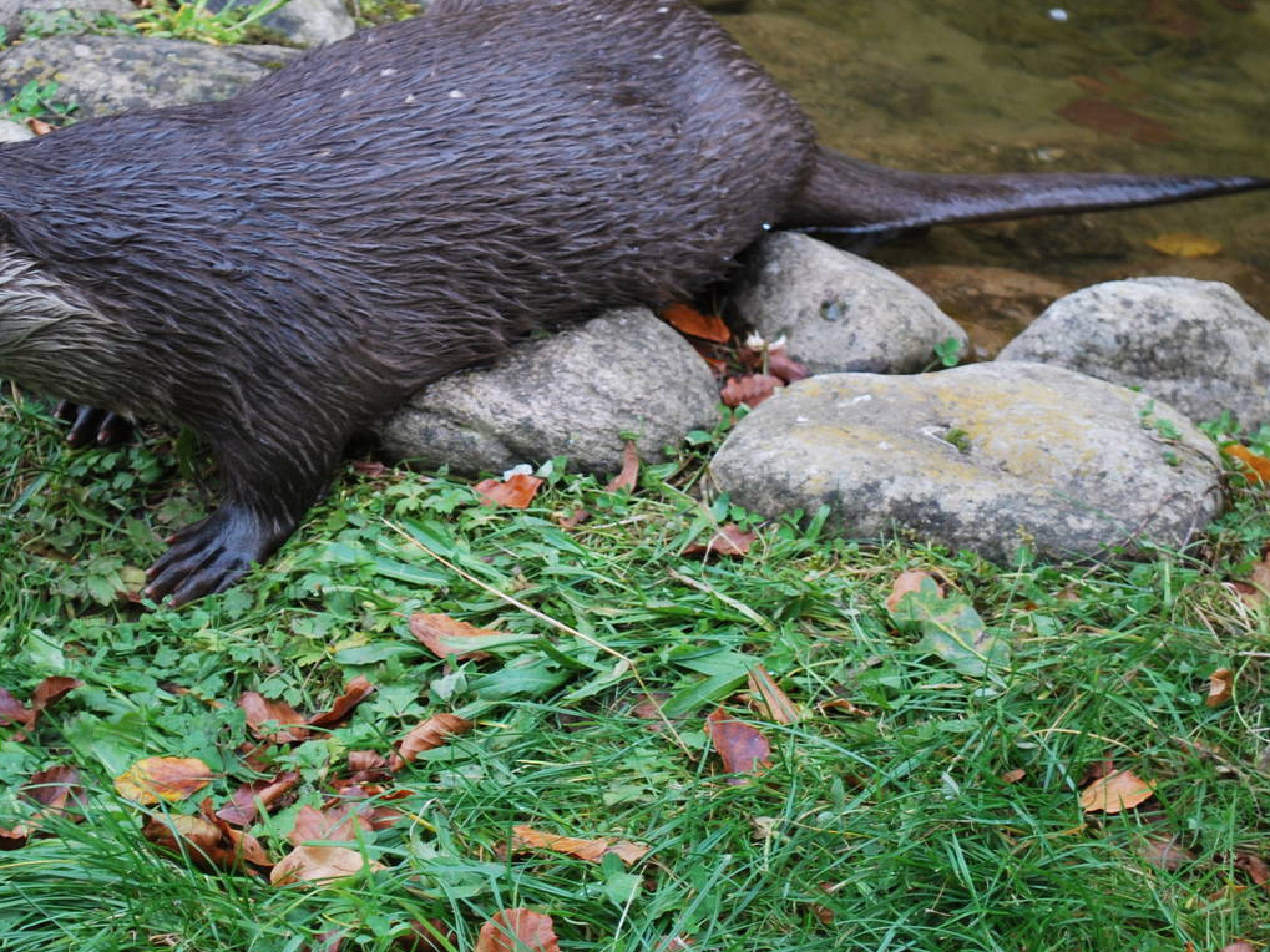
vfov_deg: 11.9
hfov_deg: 15.8
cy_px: 310
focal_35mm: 125
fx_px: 4577
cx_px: 440
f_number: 5.6
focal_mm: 55
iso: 200
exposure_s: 1/40
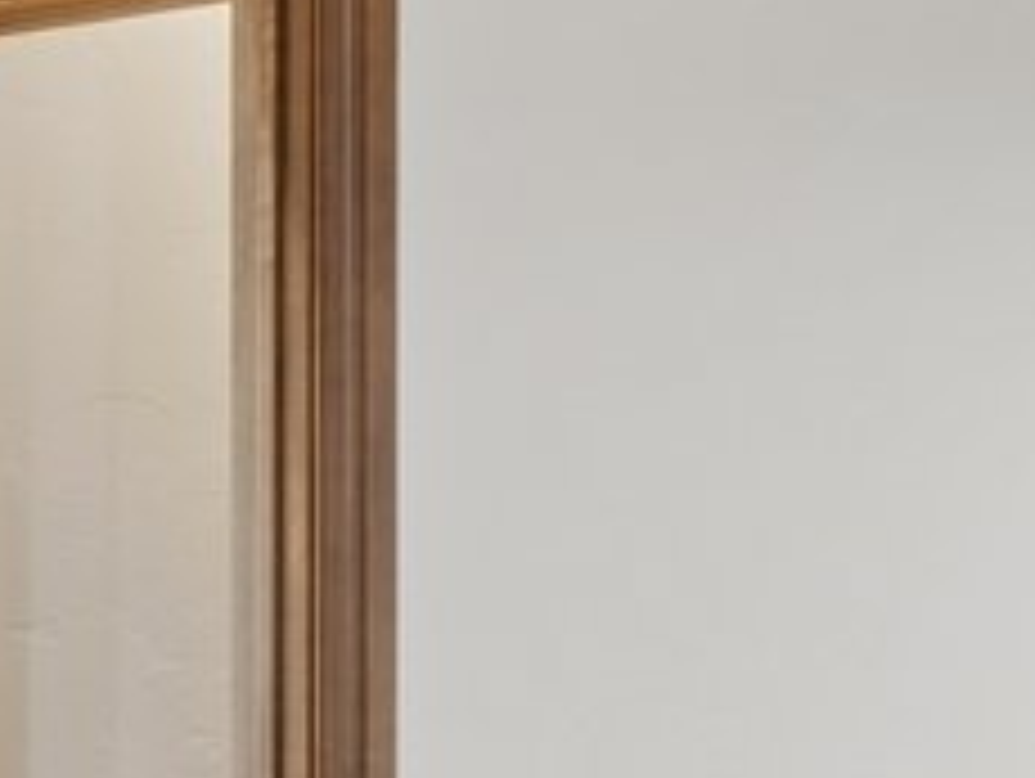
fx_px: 4101
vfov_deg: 10.7
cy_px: 935
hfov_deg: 11.9
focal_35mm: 137
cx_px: 2398
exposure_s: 1/1.67
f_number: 7.1
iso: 200
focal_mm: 16
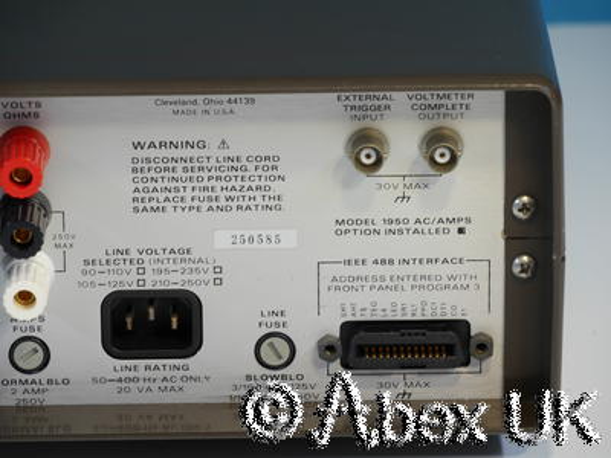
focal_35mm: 280
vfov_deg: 5.3
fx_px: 4942
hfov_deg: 7.1
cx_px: 306
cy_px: 229
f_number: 8
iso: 200
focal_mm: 140
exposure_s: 1/4
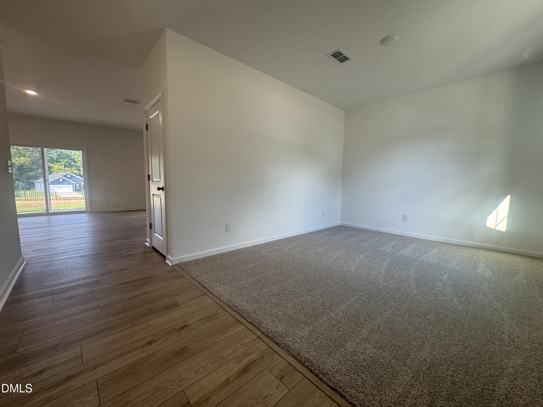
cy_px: 204
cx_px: 272
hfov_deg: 102.1
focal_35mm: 14
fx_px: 220
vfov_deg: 85.7
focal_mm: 2.22
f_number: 2.2
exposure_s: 1/120
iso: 100
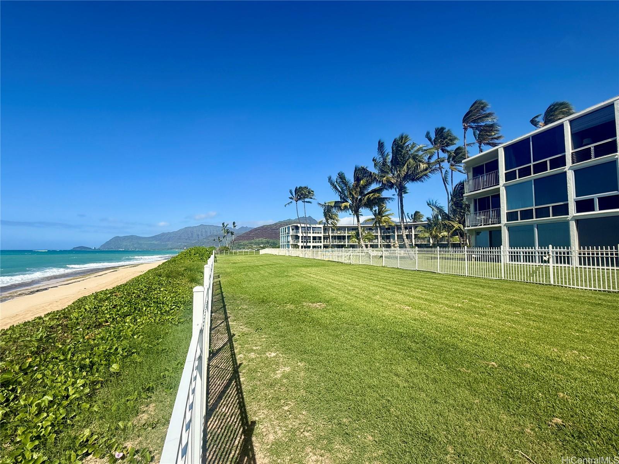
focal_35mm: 14
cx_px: 310
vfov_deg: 85.6
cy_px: 232
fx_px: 250
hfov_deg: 102.1
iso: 50
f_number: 2.2
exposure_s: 1/2976
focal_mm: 2.22
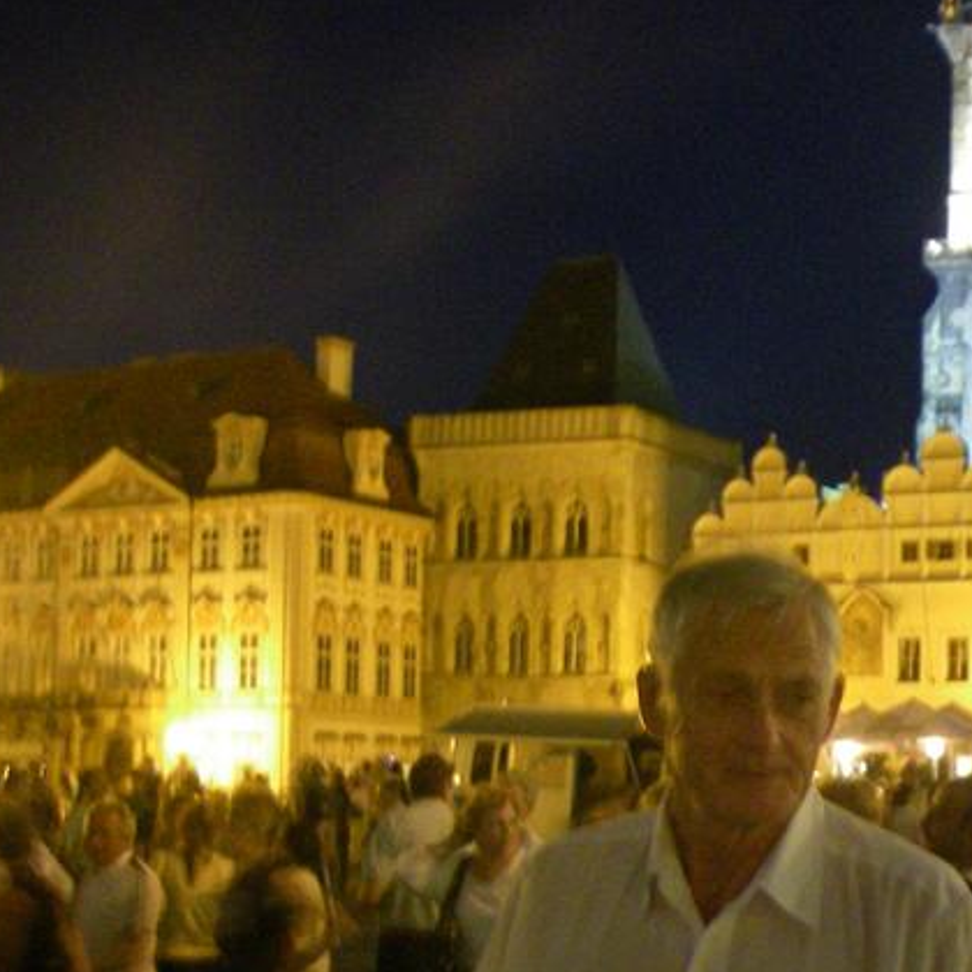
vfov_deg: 23.6
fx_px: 2287
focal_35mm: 72
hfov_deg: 23.0
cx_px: 977
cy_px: 774
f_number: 3.3
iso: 400
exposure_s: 1/2.5
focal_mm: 6.3
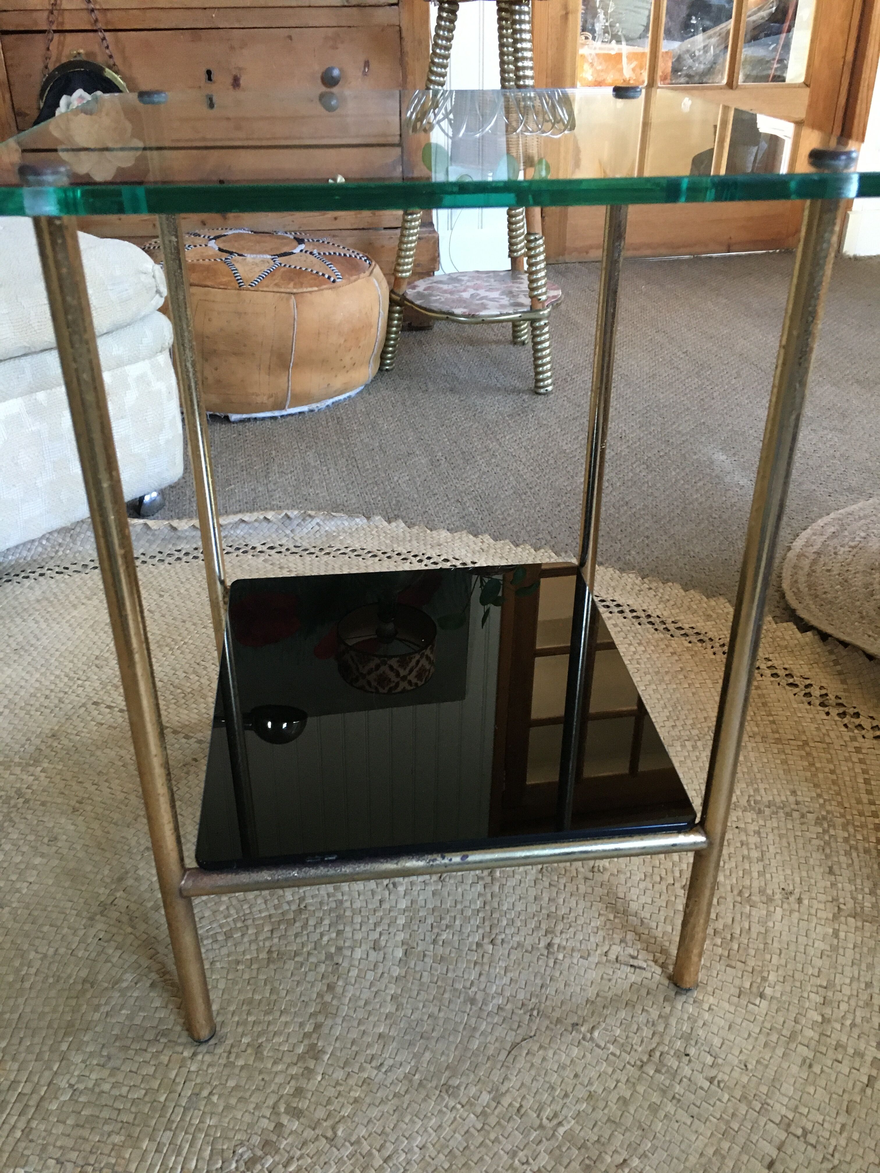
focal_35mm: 29
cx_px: 440
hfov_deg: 48.2
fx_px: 983
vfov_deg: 61.7
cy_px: 586
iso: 200
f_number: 2.2
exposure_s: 1/25
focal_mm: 4.15
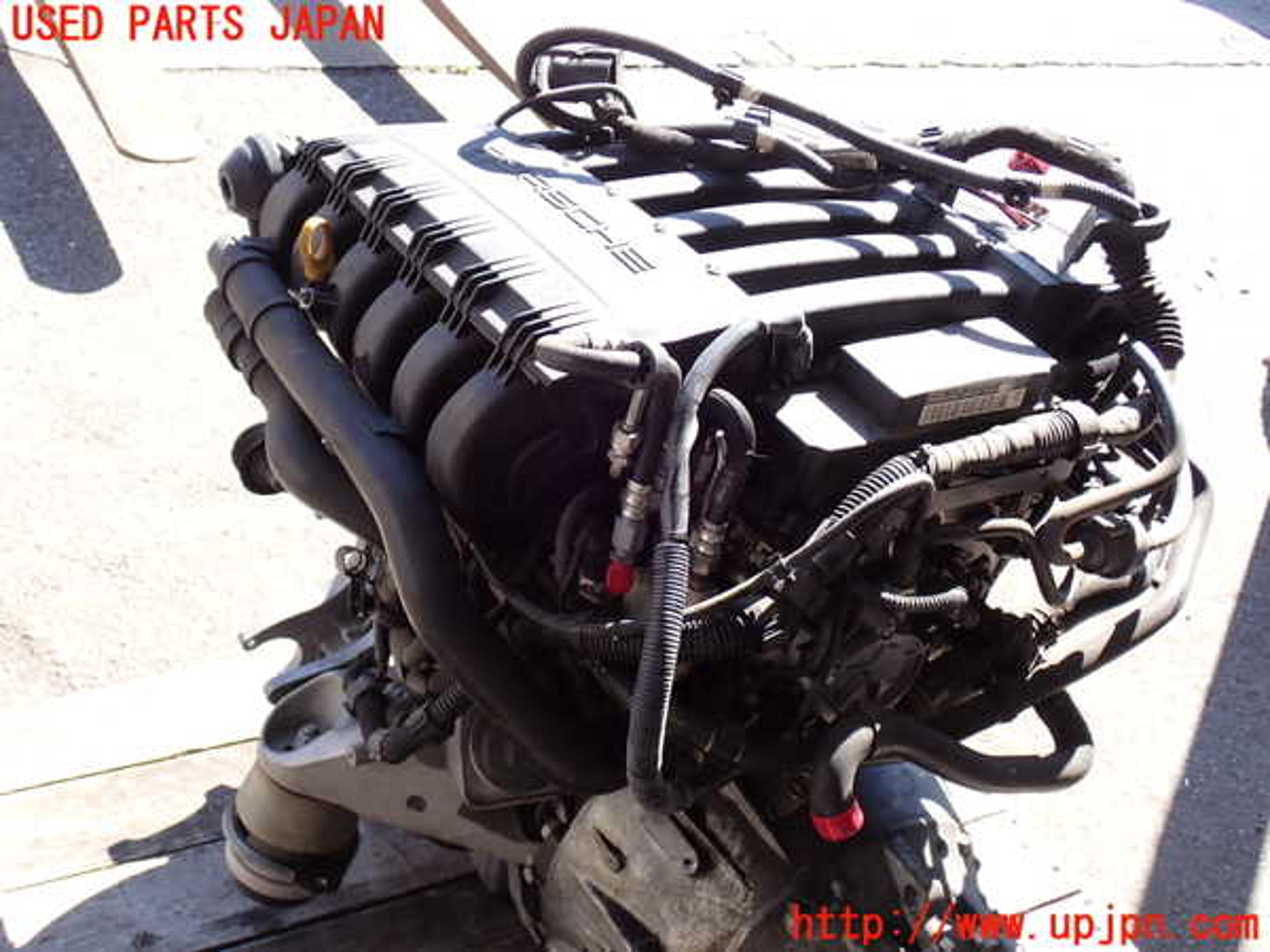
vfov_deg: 35.1
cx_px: 635
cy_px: 476
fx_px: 1504
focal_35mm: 41
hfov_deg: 45.8
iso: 100
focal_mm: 7.31
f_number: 4
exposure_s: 1/100
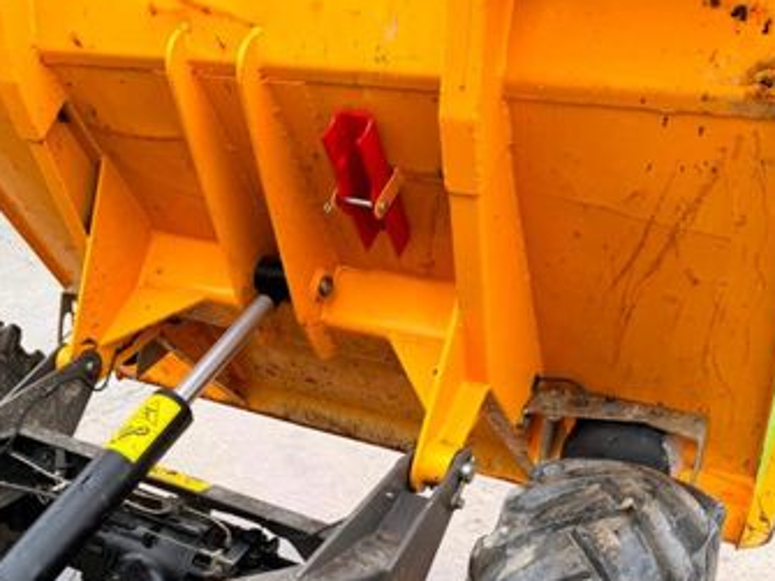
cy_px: 495
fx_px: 962
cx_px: 167
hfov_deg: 42.1
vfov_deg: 32.3
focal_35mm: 43
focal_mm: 6.76
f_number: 1.78
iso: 80
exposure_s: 1/121
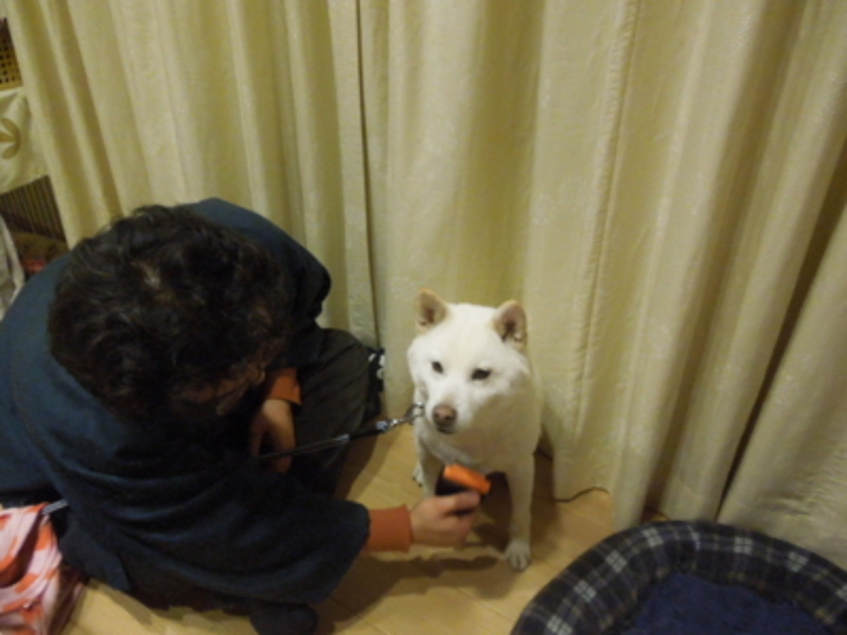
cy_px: 318
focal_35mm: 25
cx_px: 424
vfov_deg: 54.9
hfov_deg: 69.4
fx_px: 612
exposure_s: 1/30
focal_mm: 4.5
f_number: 3.3
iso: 1600
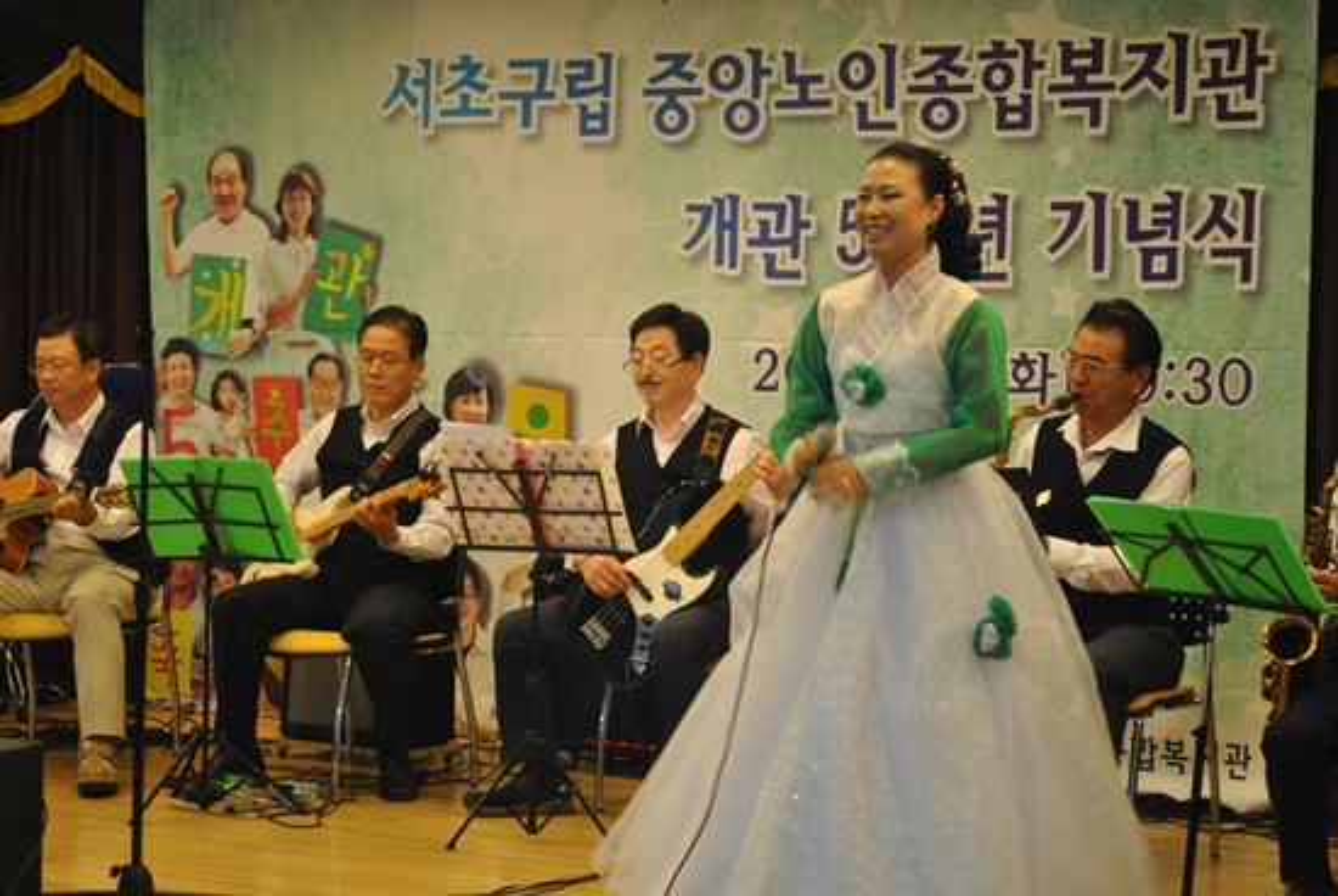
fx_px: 3069
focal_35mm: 82
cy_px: 448
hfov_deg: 24.6
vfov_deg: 16.6
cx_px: 669
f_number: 5.6
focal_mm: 55
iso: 500
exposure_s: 1/30
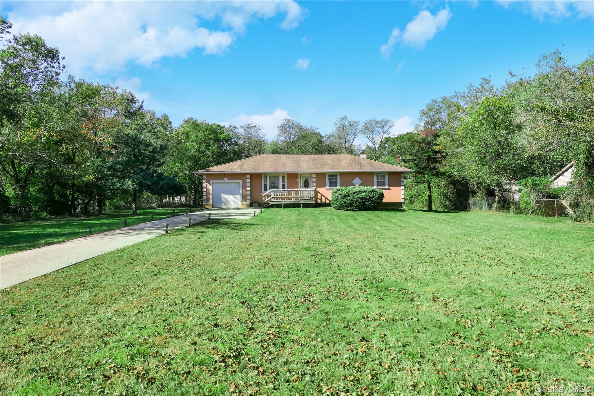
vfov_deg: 53.1
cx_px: 297
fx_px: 396
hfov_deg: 73.7
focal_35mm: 24
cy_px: 198
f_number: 3.2
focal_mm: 8.8
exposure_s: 1/1600
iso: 125
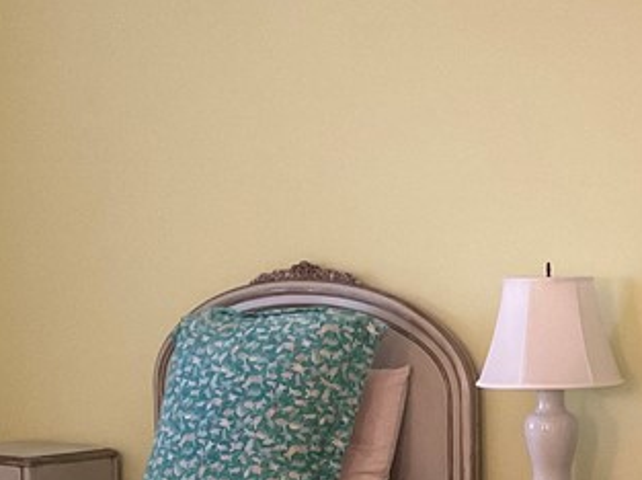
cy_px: 521
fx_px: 1760
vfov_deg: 15.2
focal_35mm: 95
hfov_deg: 20.1
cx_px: 617
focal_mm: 3
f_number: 1.8
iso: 200
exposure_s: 1/60
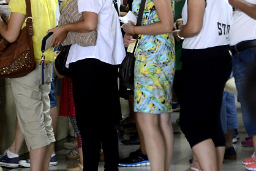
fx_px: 1940
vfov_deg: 5.0
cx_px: 170
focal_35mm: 273
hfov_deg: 7.5
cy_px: -19
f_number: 2.8
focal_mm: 95
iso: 640
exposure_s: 1/20
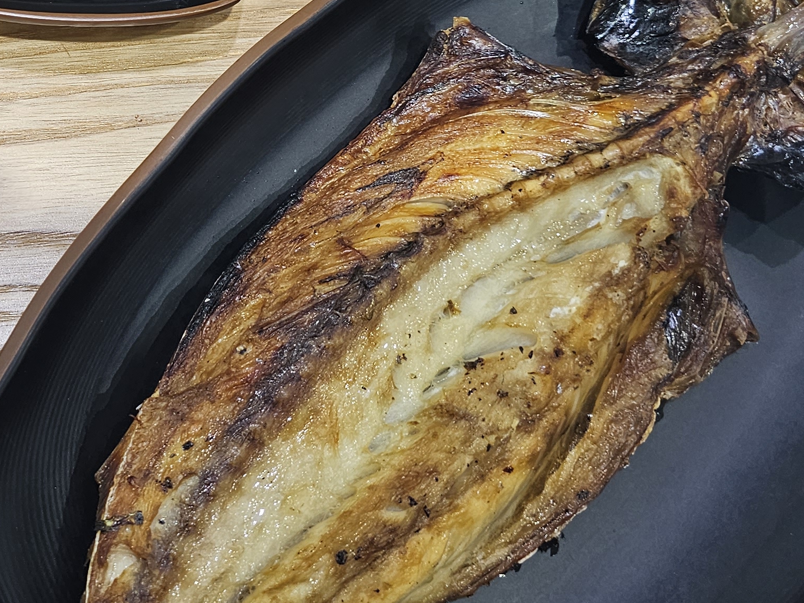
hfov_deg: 29.7
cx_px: -30
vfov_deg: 23.7
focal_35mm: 60
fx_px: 1394
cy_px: 55
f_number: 1.7
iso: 125
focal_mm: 6.3
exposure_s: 1/120
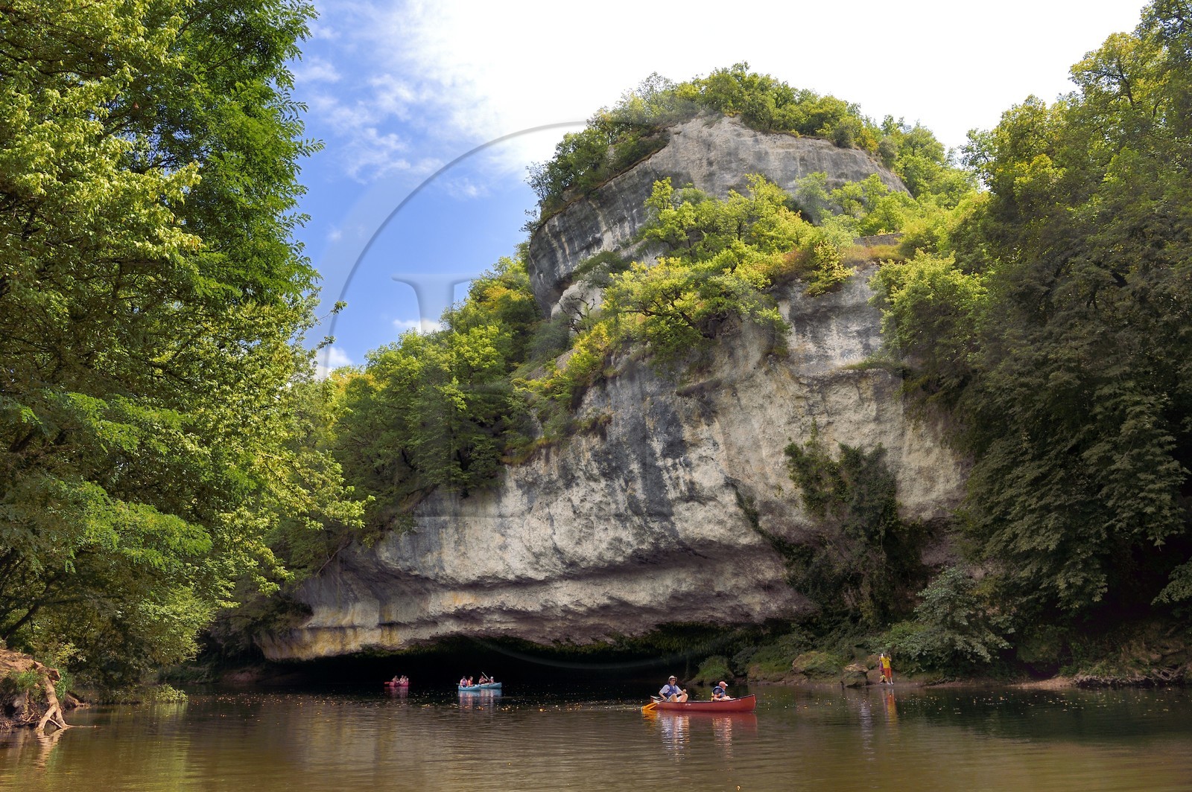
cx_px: 596
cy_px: 396
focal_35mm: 26
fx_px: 860
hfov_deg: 69.4
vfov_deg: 49.5
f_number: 13
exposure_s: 1/250
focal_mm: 26
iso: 400
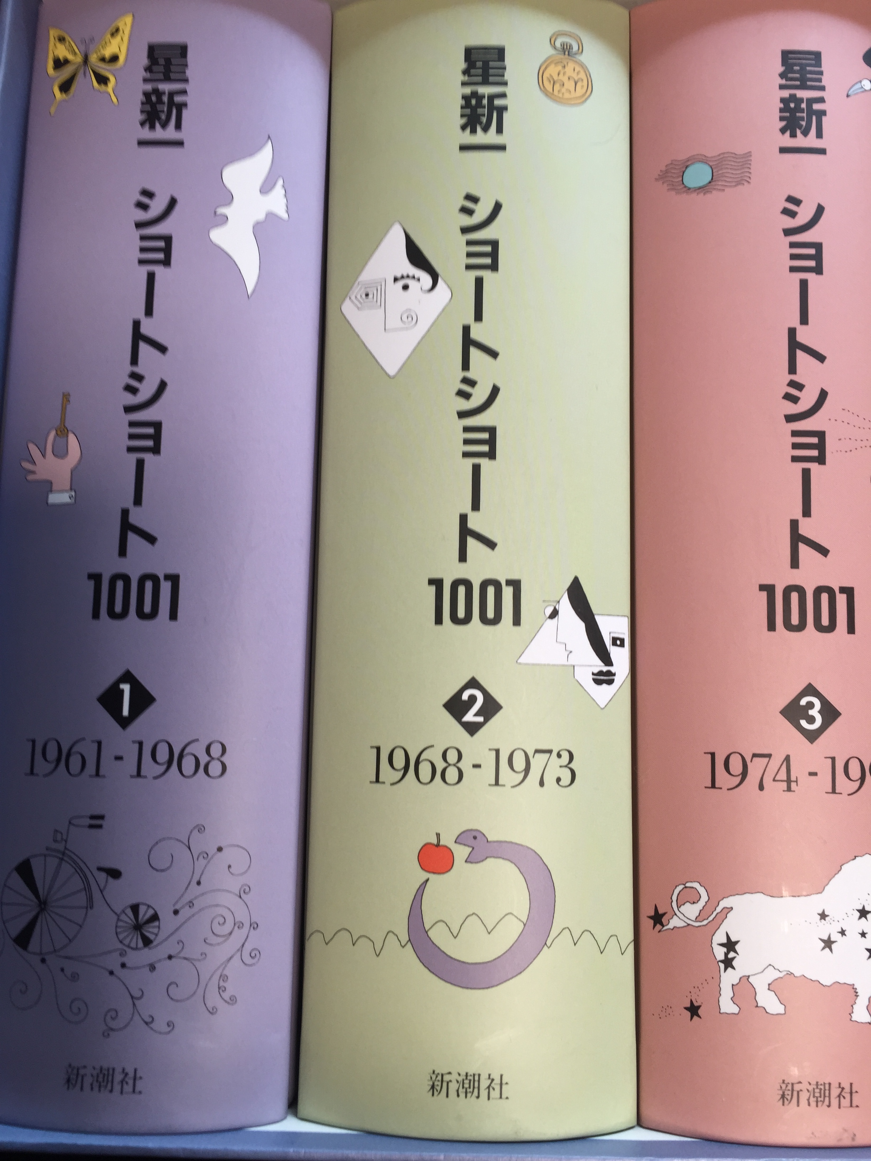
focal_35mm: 29
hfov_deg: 48.2
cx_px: 436
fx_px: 973
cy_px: 580
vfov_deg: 61.7
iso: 32
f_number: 2.2
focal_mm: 4.15
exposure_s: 1/50
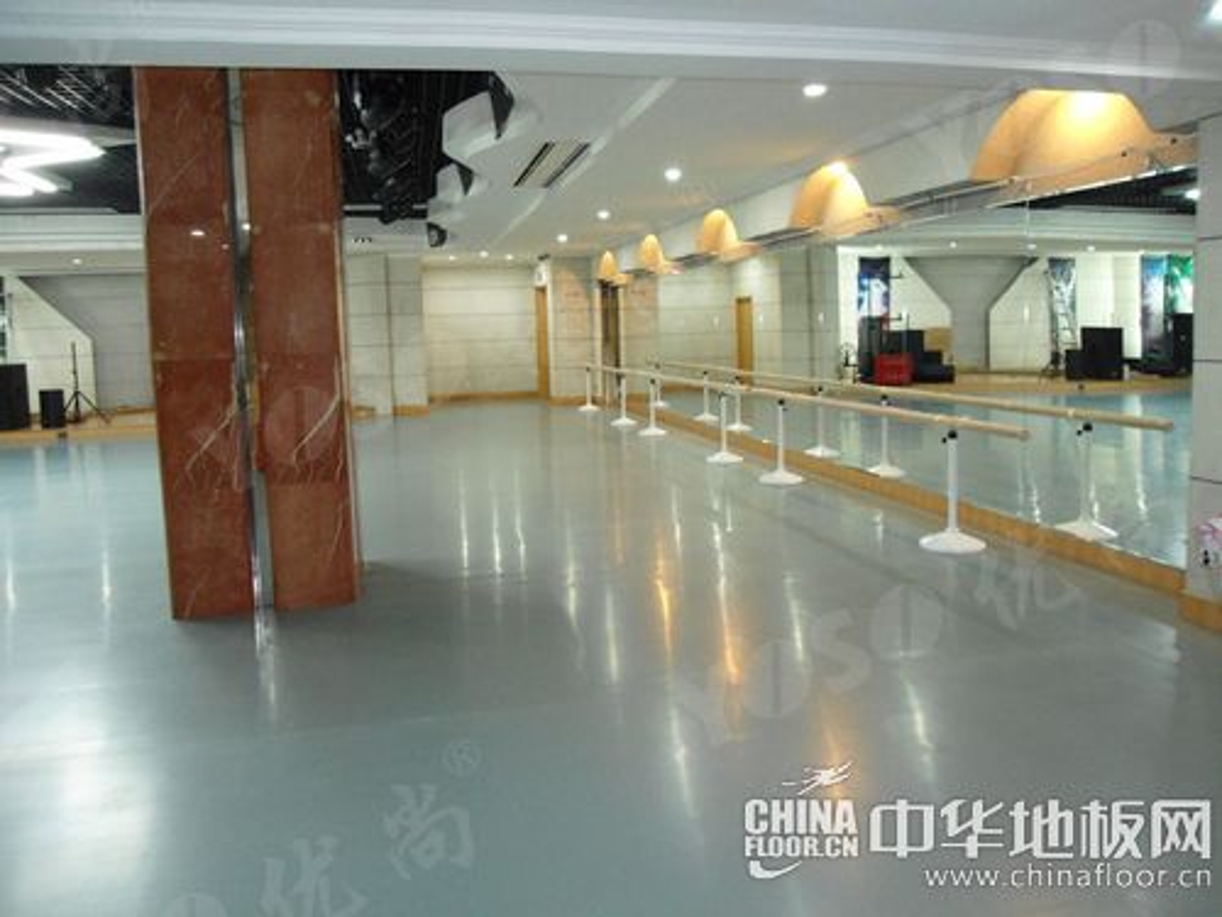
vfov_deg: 53.1
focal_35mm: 26
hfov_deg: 67.3
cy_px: 458
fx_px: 918
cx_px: 611
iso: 400
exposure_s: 1/30
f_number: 2.8
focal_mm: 4.7
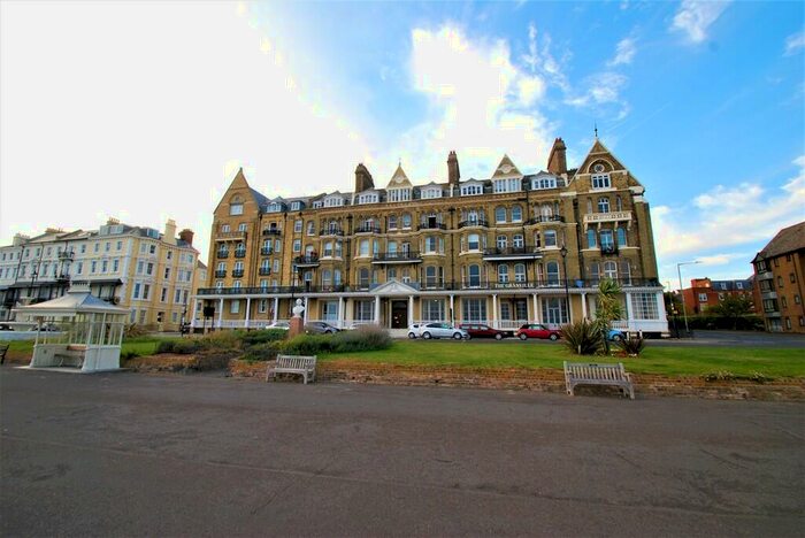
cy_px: 269
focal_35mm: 15
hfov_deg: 100.3
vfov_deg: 77.4
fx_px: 336
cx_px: 402
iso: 200
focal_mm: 10
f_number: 8
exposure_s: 1/60
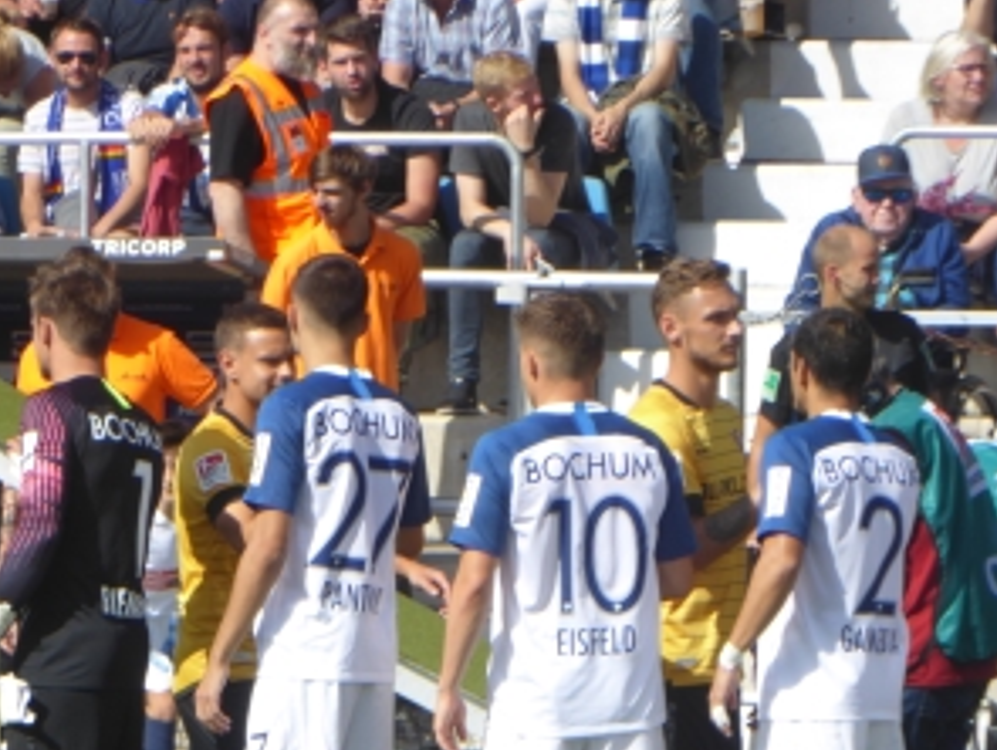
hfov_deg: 1.9
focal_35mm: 1034
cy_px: 507
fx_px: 29817
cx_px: 274
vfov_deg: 1.4
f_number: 6.3
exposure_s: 1/250
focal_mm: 121.5
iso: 80
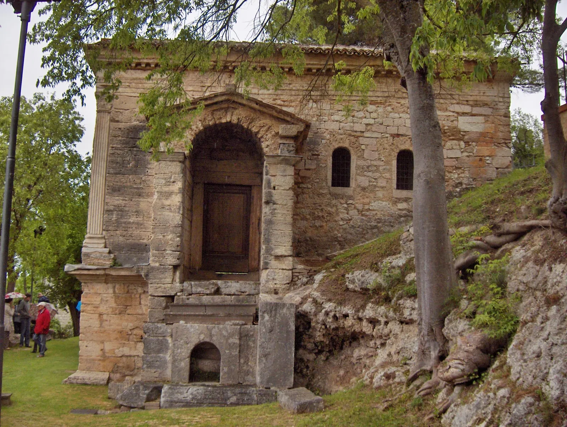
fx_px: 640
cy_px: 214
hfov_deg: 47.8
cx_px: 284
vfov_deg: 36.9
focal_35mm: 39
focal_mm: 8
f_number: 2.8
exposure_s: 1/400
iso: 117
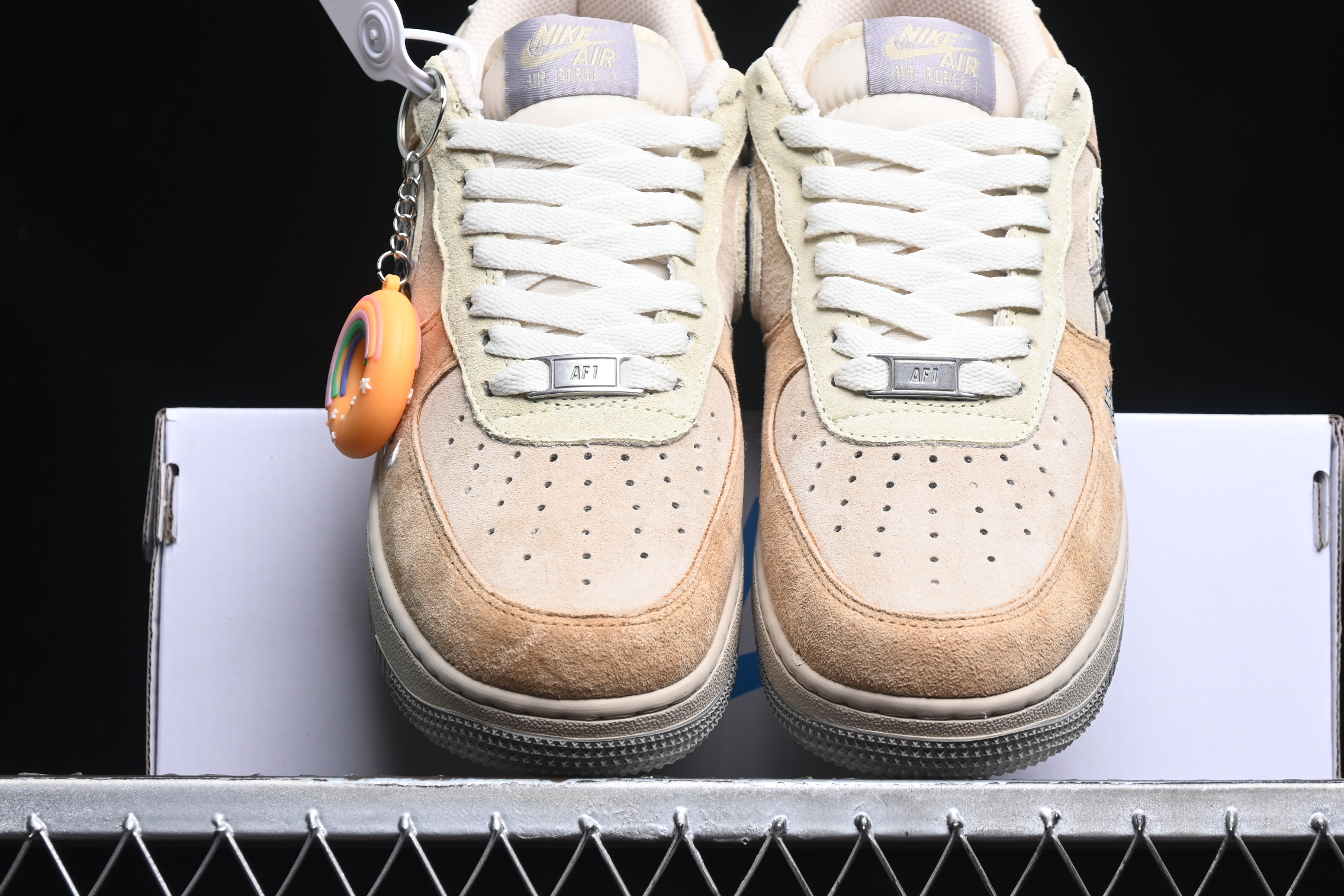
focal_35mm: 92
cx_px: 745
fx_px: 3434
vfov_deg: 14.9
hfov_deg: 22.1
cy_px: 437
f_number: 6.3
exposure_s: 1/60
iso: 160
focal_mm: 50
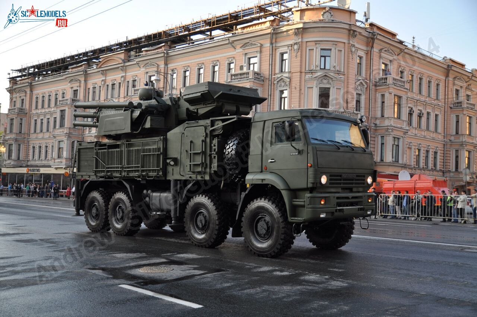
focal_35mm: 39
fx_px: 516
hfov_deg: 49.6
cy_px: 158
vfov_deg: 34.1
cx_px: 238
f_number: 2.8
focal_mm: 26
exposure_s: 1/320
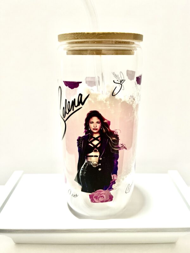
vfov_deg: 67.3
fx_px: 190
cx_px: 95
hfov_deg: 53.1
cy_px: 126
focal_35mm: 26
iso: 320
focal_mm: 5.1
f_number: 1.6
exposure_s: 1/60
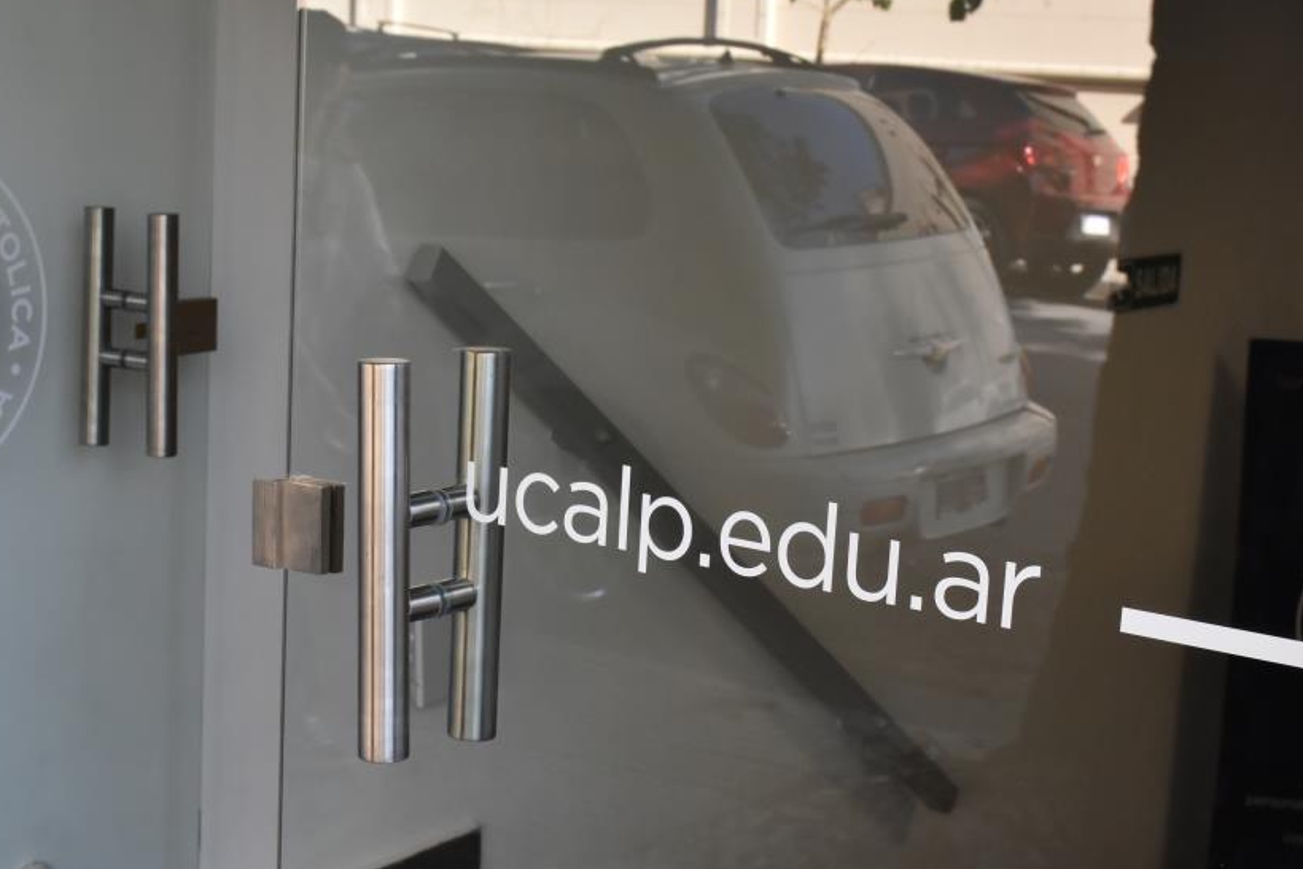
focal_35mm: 66
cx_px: 519
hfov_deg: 30.6
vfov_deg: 20.7
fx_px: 2375
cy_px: 478
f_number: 9
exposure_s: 1/250
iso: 1600
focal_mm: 35
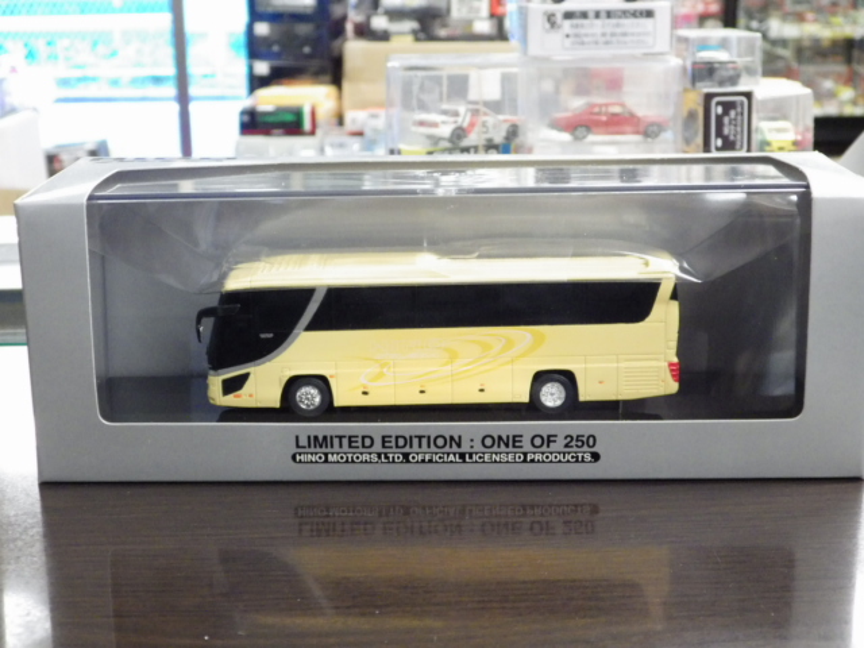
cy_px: 324
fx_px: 1473
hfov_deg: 32.7
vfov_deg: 24.8
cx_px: 432
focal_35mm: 59
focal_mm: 10.7
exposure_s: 1/25
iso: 800
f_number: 4
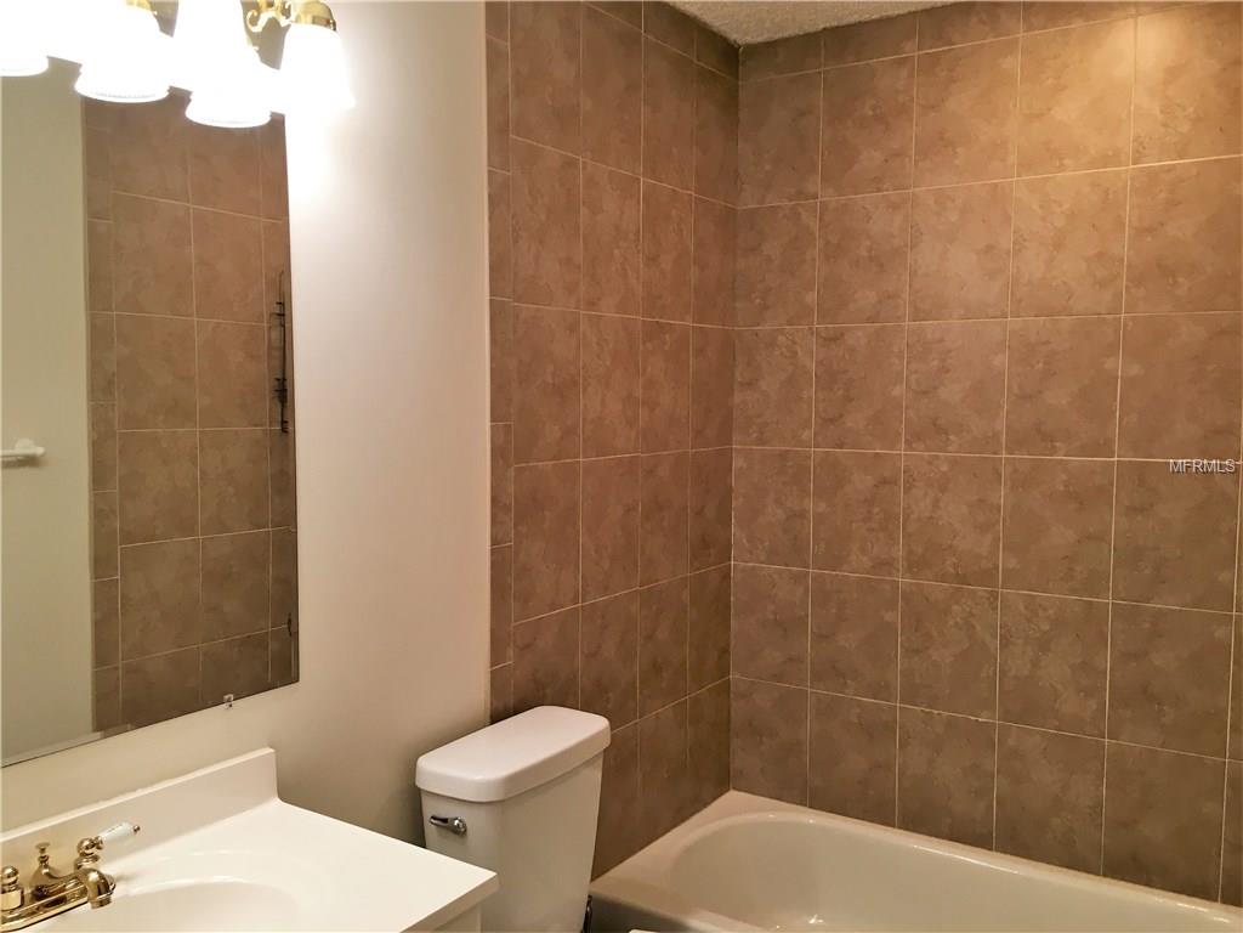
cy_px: 466
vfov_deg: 48.2
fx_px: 1041
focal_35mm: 29
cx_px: 622
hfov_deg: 61.7
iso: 25
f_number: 2.2
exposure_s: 1/30
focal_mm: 4.15
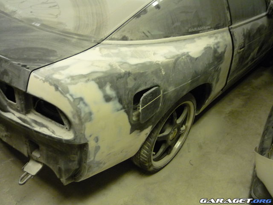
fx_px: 260
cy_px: 102
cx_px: 136
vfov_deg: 42.9
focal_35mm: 33
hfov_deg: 55.4
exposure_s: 1/20
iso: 400
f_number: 2.8
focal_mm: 5.5
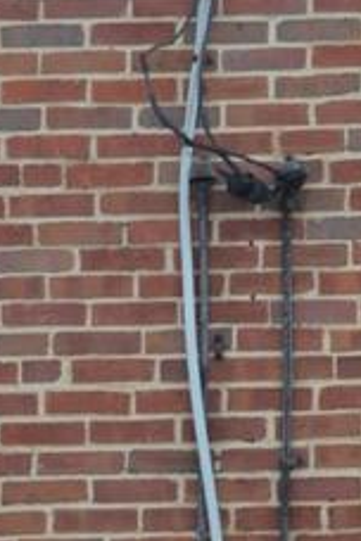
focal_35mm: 404
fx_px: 6076
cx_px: 895
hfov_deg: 3.4
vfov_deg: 5.0
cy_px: 942
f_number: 5.6
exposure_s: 1/125
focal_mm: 40
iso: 110
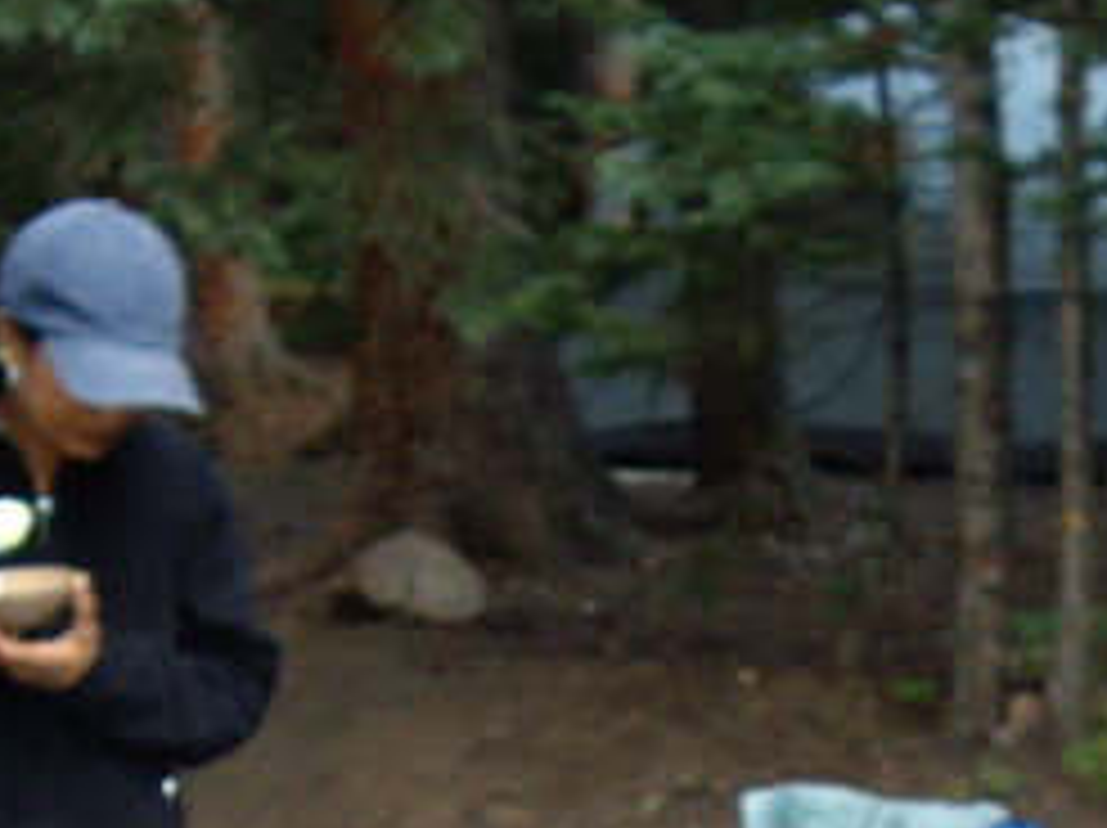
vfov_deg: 14.6
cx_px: 702
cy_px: 918
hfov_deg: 19.8
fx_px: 3163
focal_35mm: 99
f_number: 2.7
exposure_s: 1/40
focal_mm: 6.2
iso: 200
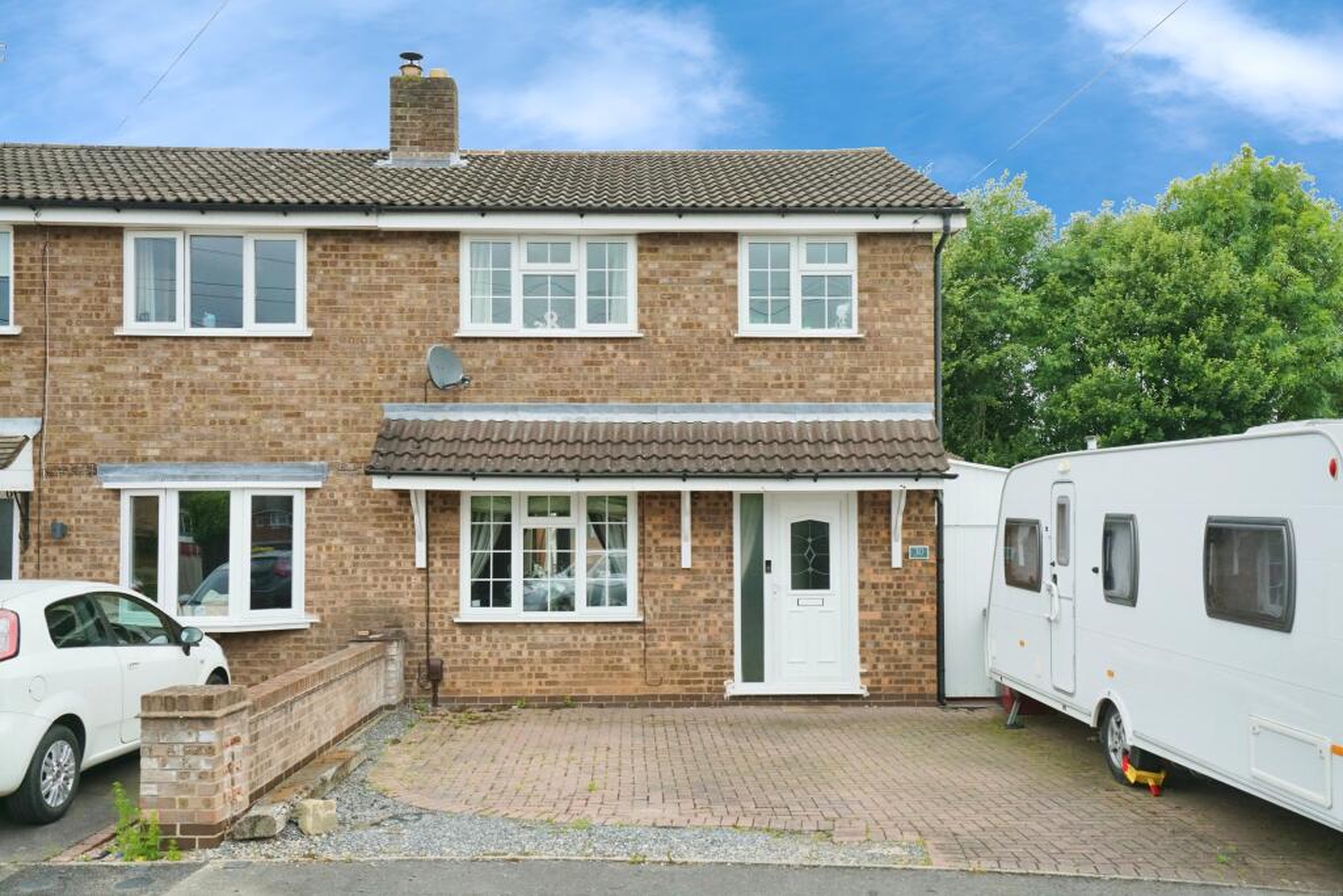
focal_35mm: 35
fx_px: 1306
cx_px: 672
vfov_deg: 37.9
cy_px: 448
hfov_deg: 54.4
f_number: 8
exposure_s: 1/2000
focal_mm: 35
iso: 2000
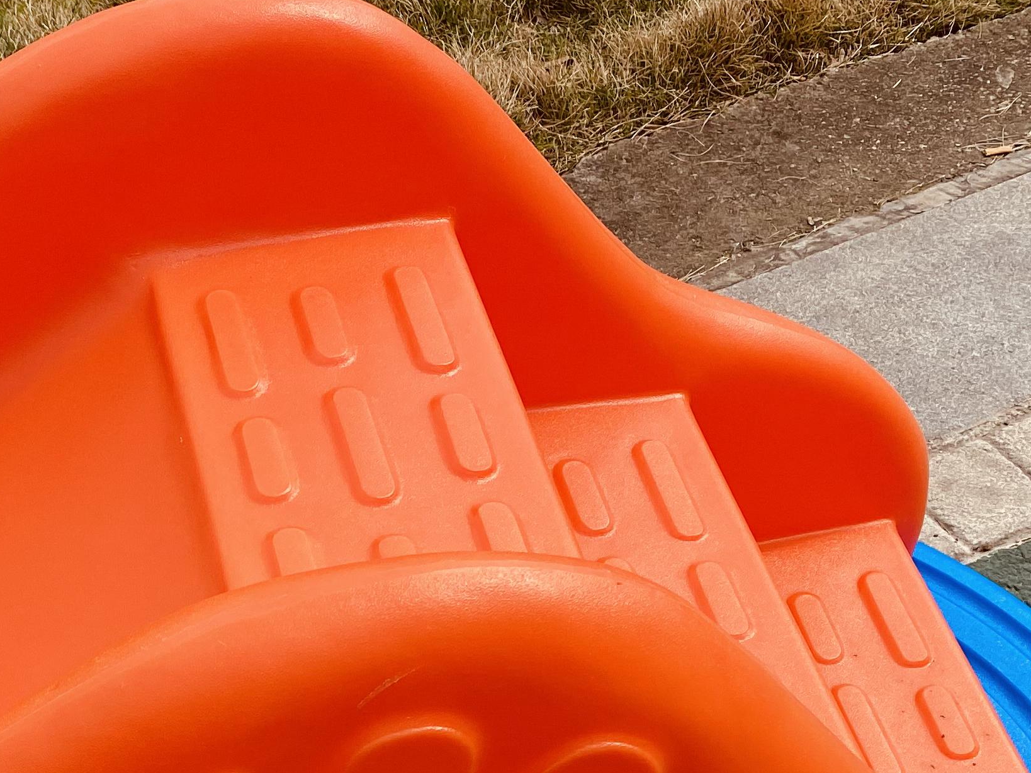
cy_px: 912
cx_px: 64
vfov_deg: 21.4
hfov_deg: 28.8
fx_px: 1906
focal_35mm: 64
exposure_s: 1/1866
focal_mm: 4.25
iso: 32
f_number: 1.8
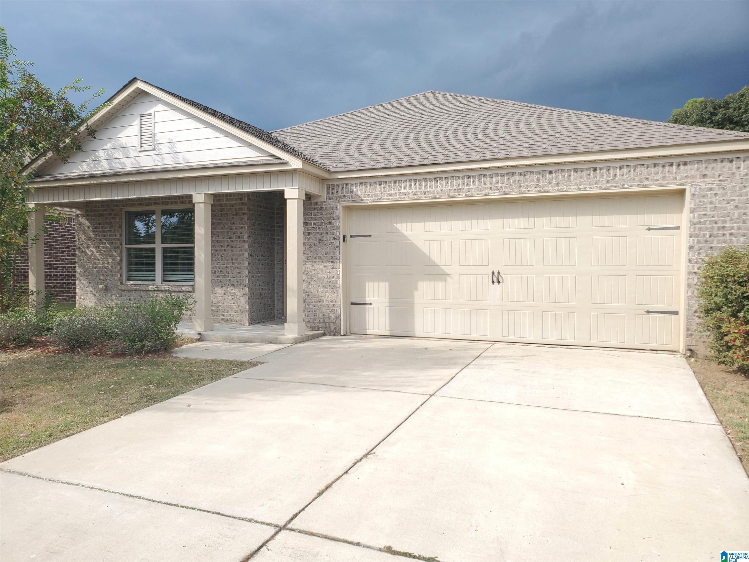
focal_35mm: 26
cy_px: 281
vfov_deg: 53.1
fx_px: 563
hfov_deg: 67.3
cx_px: 374
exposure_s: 1/564
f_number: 2.4
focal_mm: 4.3
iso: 50
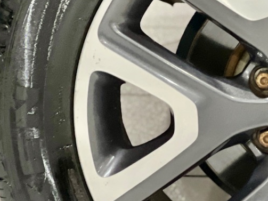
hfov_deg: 6.7
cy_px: 109
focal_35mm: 294
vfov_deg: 5.1
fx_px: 2276
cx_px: 343
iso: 400
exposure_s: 1/17
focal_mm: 9
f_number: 2.8
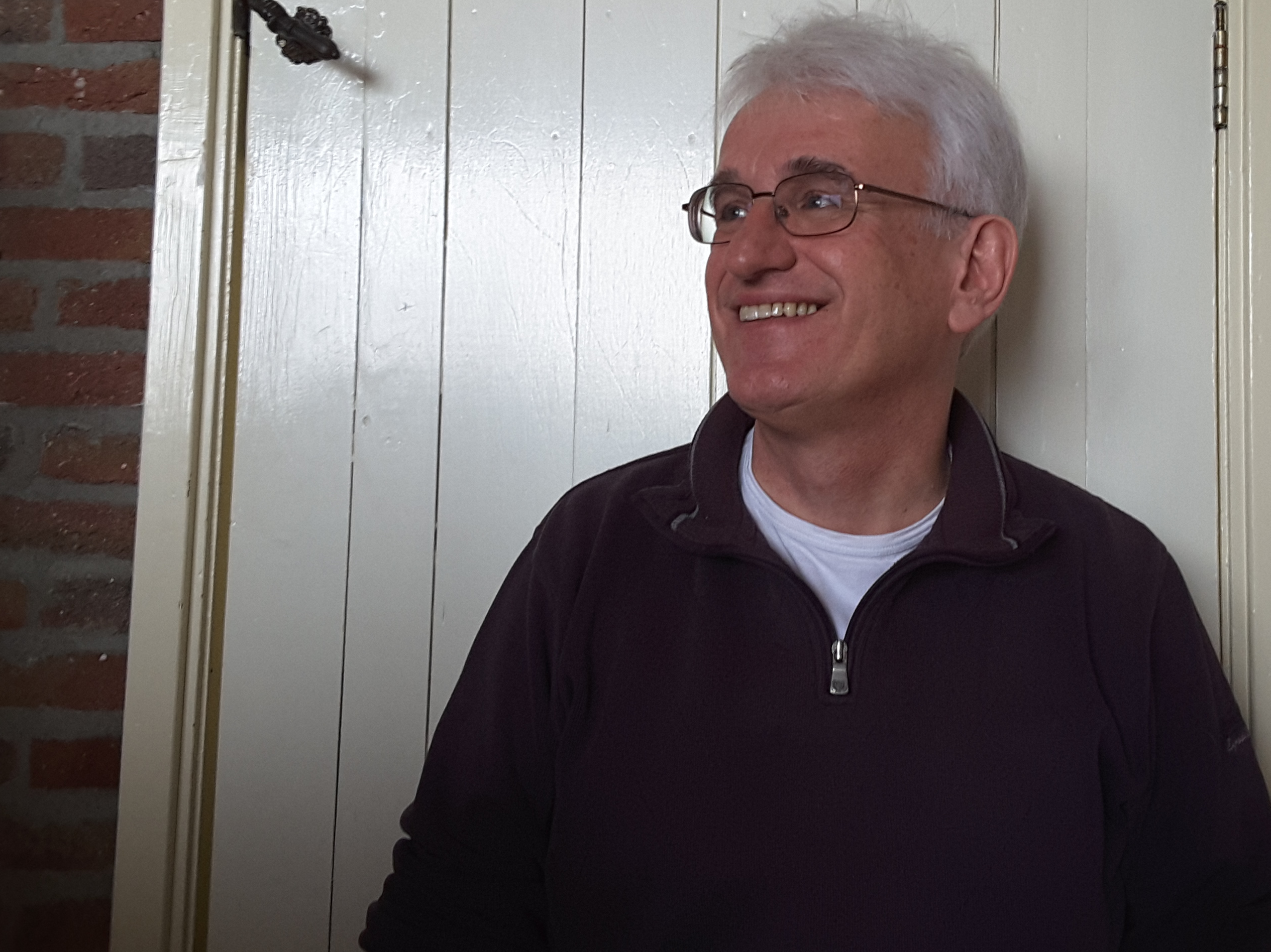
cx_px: 741
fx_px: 1469
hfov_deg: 46.6
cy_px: 384
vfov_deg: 35.8
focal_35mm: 40
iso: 100
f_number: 1.9
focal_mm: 2.9
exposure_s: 1/33
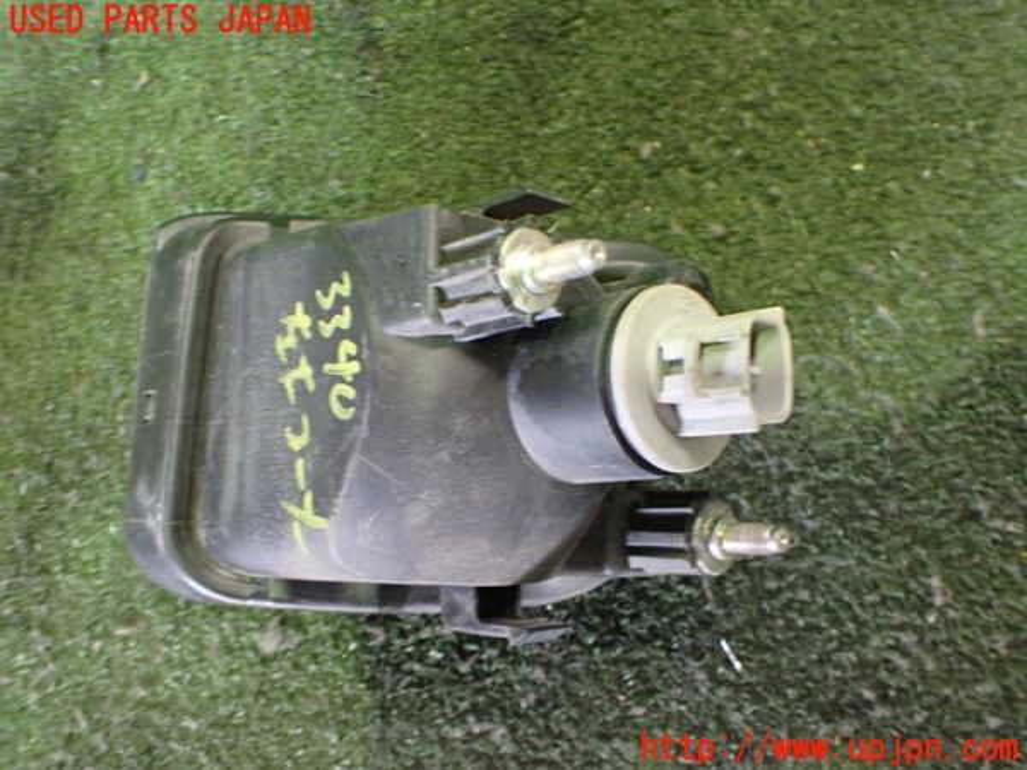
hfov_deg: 60.0
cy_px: 385
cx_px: 514
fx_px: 890
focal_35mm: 30
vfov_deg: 46.8
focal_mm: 5.4
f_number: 2.3
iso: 800
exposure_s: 1/30
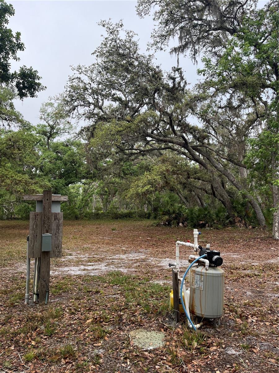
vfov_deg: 67.3
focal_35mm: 26
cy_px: 186
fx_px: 279
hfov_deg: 53.1
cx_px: 140
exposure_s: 1/1477
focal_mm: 5.1
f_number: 1.6
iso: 50
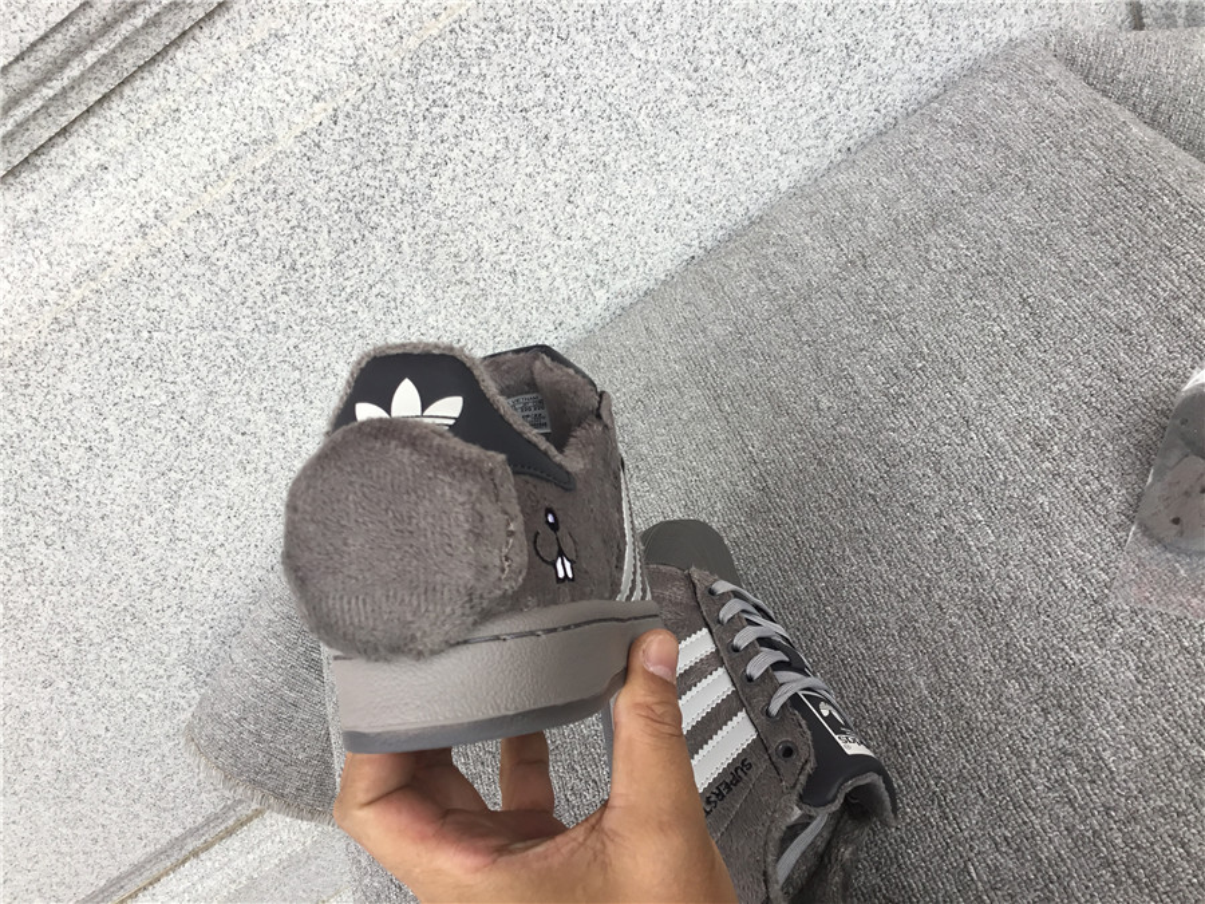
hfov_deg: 58.4
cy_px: 452
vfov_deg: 45.4
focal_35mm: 31
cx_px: 602
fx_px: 1079
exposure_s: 1/118
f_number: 2.4
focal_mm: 3.3
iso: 25
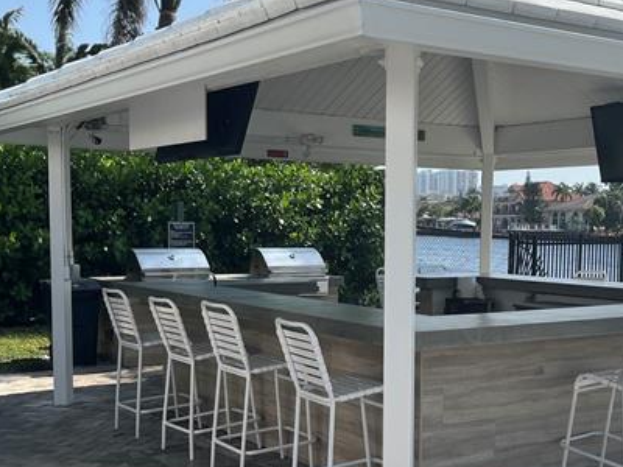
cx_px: 383
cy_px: 300
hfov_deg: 36.6
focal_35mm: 52
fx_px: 936
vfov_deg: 27.9
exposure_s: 1/3311
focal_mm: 5.1
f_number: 1.6
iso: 50
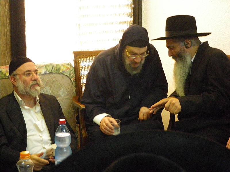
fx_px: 525
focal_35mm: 79
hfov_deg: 24.7
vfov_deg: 18.7
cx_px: 115
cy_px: 86
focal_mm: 13.9
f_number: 4.6
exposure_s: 1/20
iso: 800
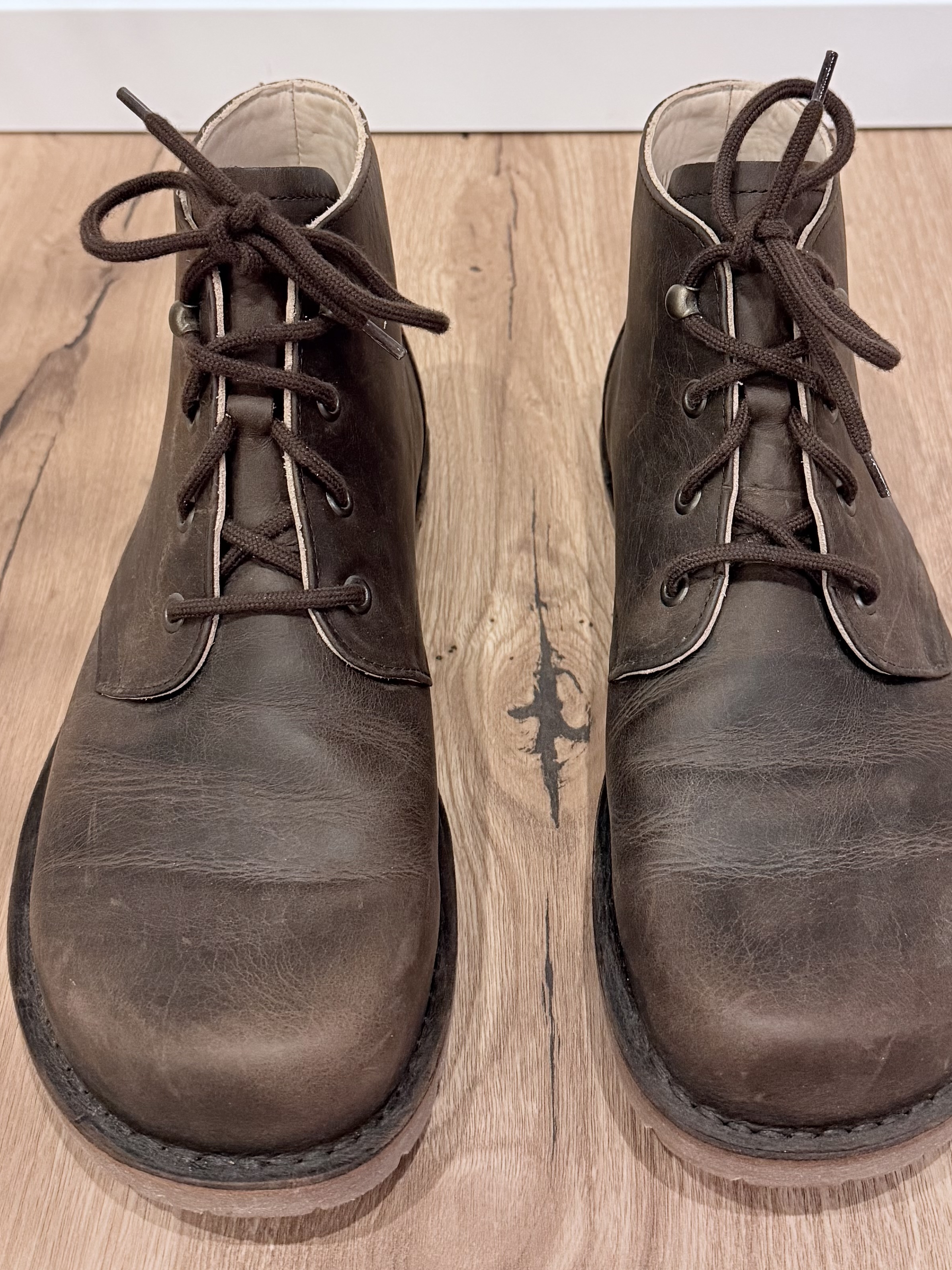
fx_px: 1577
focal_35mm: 43
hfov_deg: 33.6
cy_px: 467
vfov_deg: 43.5
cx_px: 531
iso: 320
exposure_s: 1/50
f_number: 1.78
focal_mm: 6.76
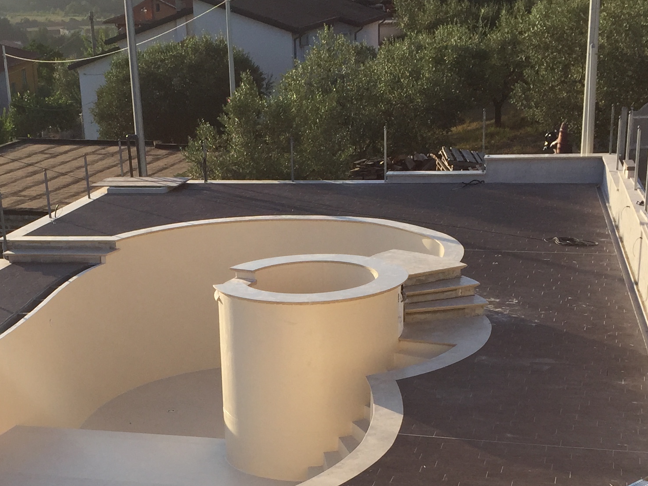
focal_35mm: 64
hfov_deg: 30.0
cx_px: 214
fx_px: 1198
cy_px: 437
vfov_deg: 22.4
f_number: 2.2
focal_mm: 4.15
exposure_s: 1/1319
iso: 32
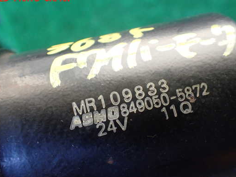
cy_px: 96
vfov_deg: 40.7
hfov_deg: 52.6
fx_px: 239
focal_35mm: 35
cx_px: 124
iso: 500
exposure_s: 1/125
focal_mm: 5.4
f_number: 2.3
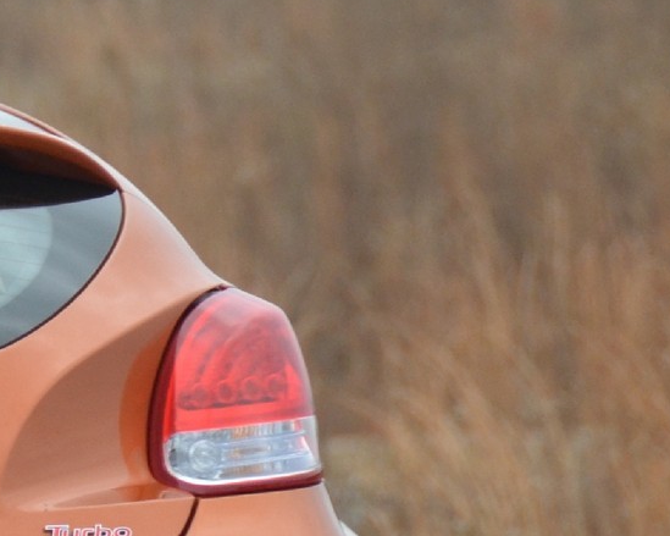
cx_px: -740
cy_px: 590
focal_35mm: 1279
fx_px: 25357
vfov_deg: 1.2
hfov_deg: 1.5
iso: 800
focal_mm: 200
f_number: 5.6
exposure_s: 1/640
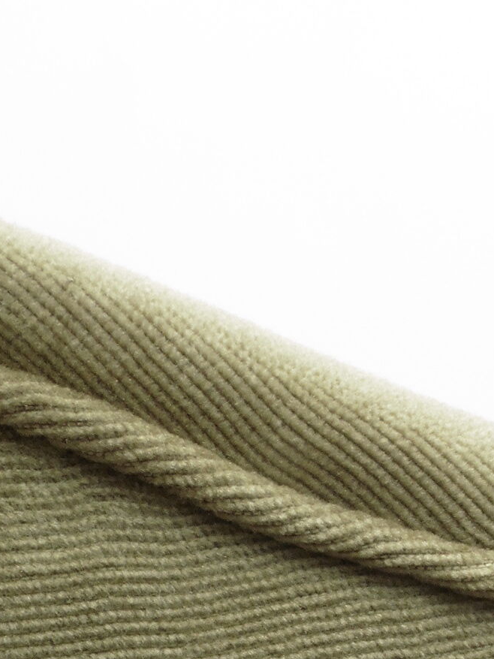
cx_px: 487
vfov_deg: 25.3
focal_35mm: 70
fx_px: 1333
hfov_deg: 20.4
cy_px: 768
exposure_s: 1/30
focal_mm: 5.4
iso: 100
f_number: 8
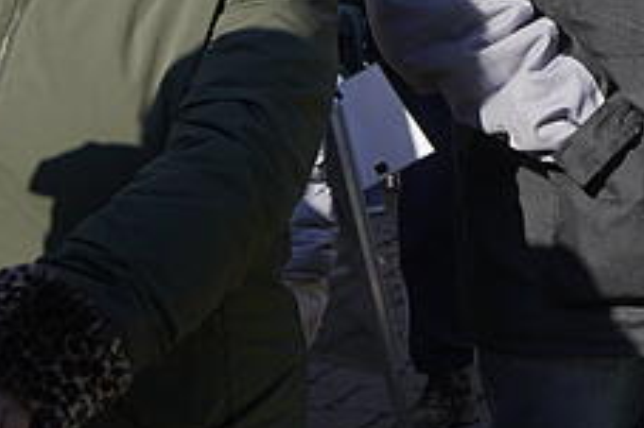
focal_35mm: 128
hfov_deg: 14.7
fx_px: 2288
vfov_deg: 10.7
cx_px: 1031
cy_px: 197
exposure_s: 1/640
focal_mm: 31
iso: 100
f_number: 4.5
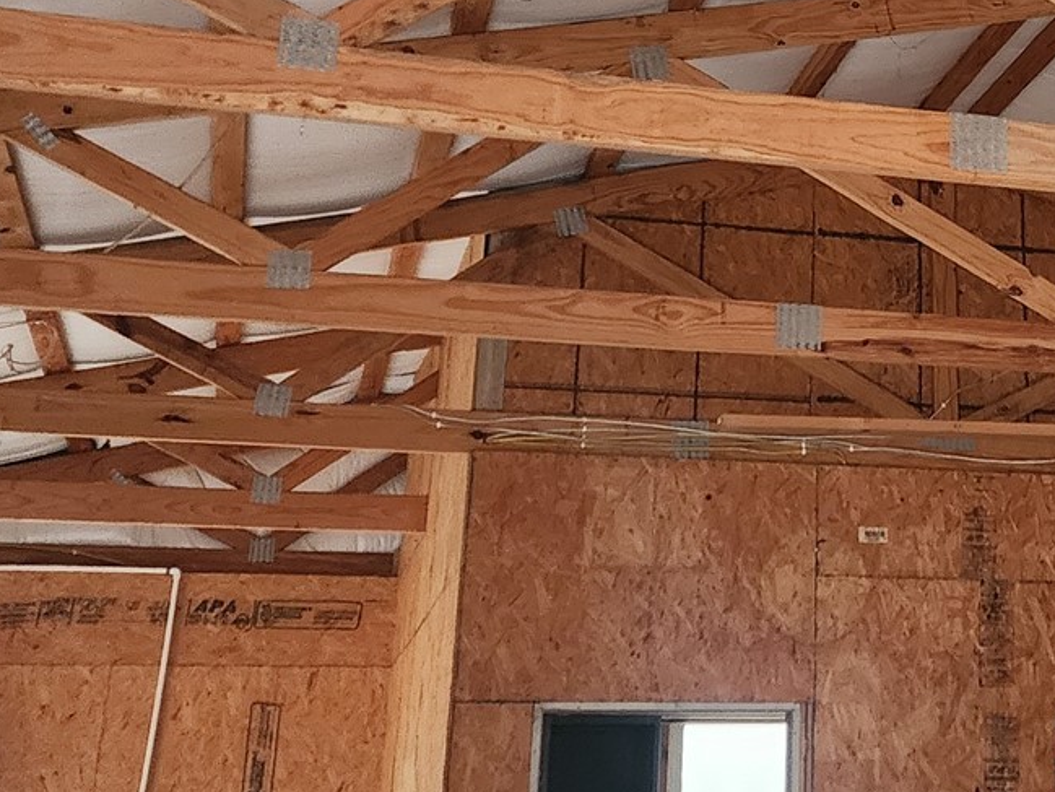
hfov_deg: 27.2
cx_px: 1021
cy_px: 176
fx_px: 2073
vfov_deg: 21.4
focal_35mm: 68
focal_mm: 6.4
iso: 640
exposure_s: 1/120
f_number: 1.8
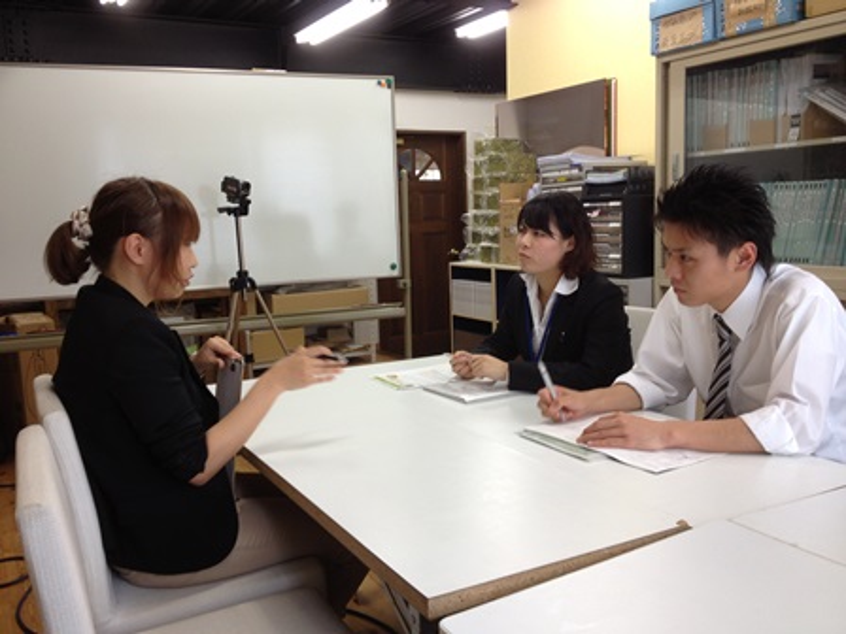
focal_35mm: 35
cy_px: 317
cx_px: 423
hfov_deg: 52.6
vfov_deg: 40.7
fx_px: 855
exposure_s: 1/30
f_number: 2.4
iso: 64
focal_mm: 4.28
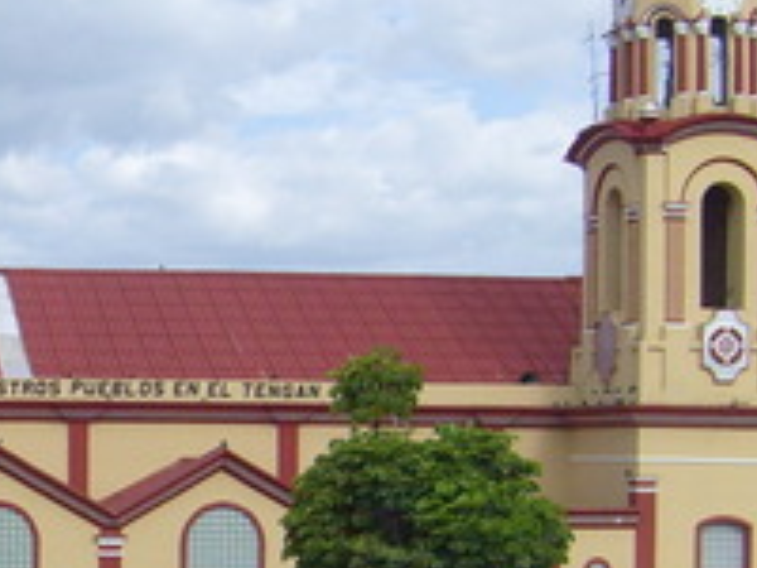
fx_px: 2449
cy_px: 473
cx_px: -174
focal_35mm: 112
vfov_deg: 13.1
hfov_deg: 16.7
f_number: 7.1
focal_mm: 5.8
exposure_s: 1/250
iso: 80
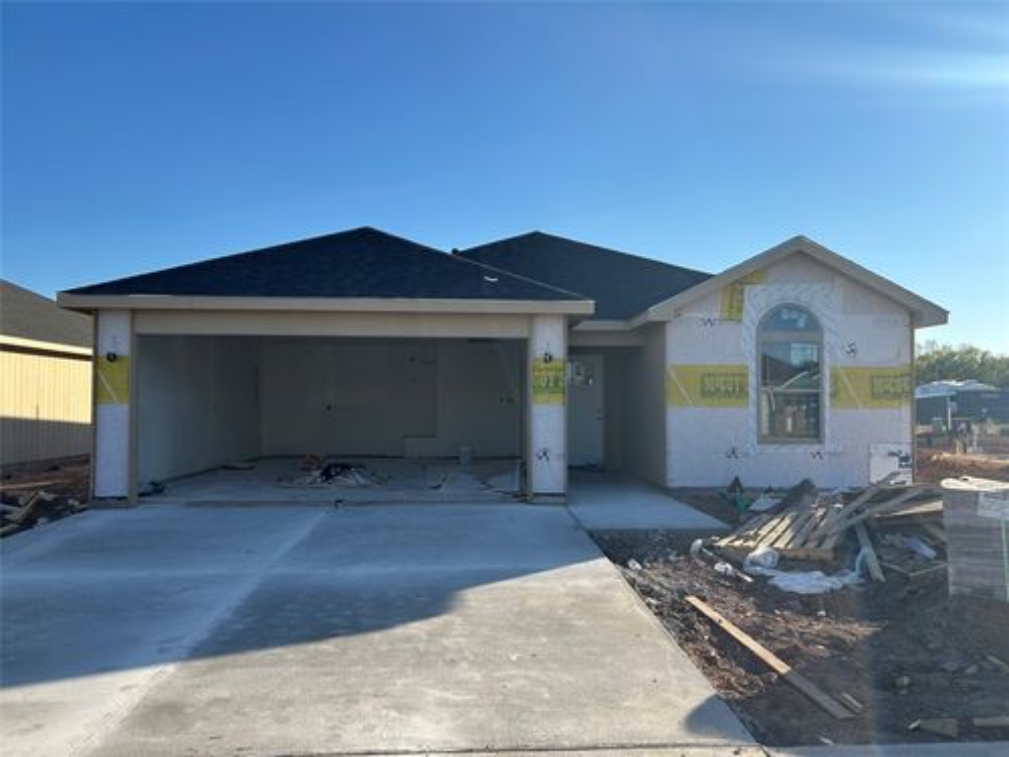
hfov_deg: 67.3
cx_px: 504
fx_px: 758
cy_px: 378
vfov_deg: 53.1
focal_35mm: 26
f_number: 1.5
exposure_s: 1/3460
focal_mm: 5.7
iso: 50
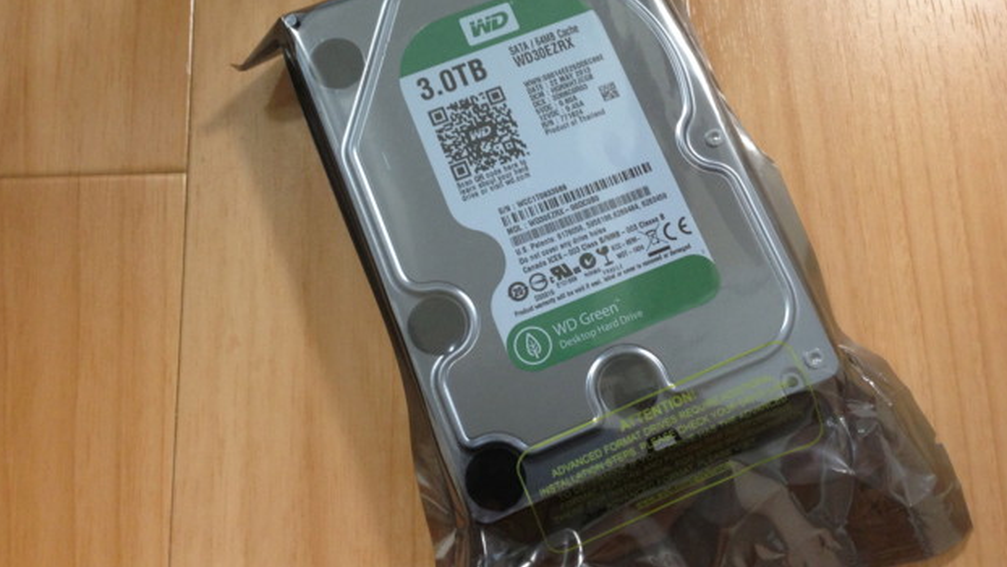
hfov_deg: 54.0
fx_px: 988
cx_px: 508
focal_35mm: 37
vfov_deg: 31.9
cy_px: 217
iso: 160
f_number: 2.4
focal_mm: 4.13
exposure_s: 1/20
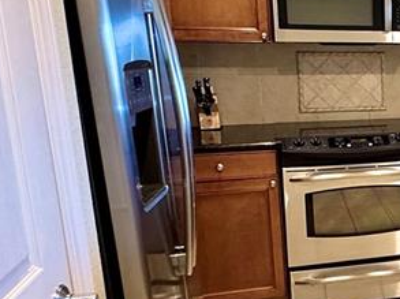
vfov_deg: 29.6
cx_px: 481
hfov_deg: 32.3
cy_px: 165
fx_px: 566
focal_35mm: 49
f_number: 2.2
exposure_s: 1/60
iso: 400
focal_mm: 2.22
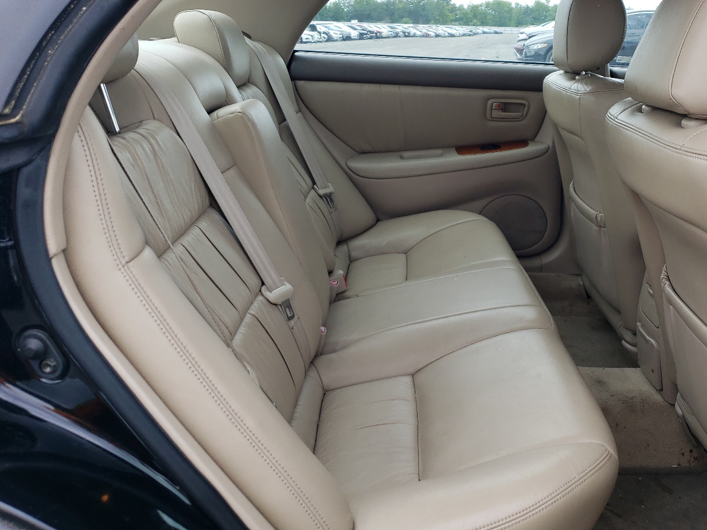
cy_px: 253
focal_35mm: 33
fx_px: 674
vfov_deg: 42.9
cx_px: 420
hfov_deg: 55.0
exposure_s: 1/400
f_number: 1.5
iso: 50
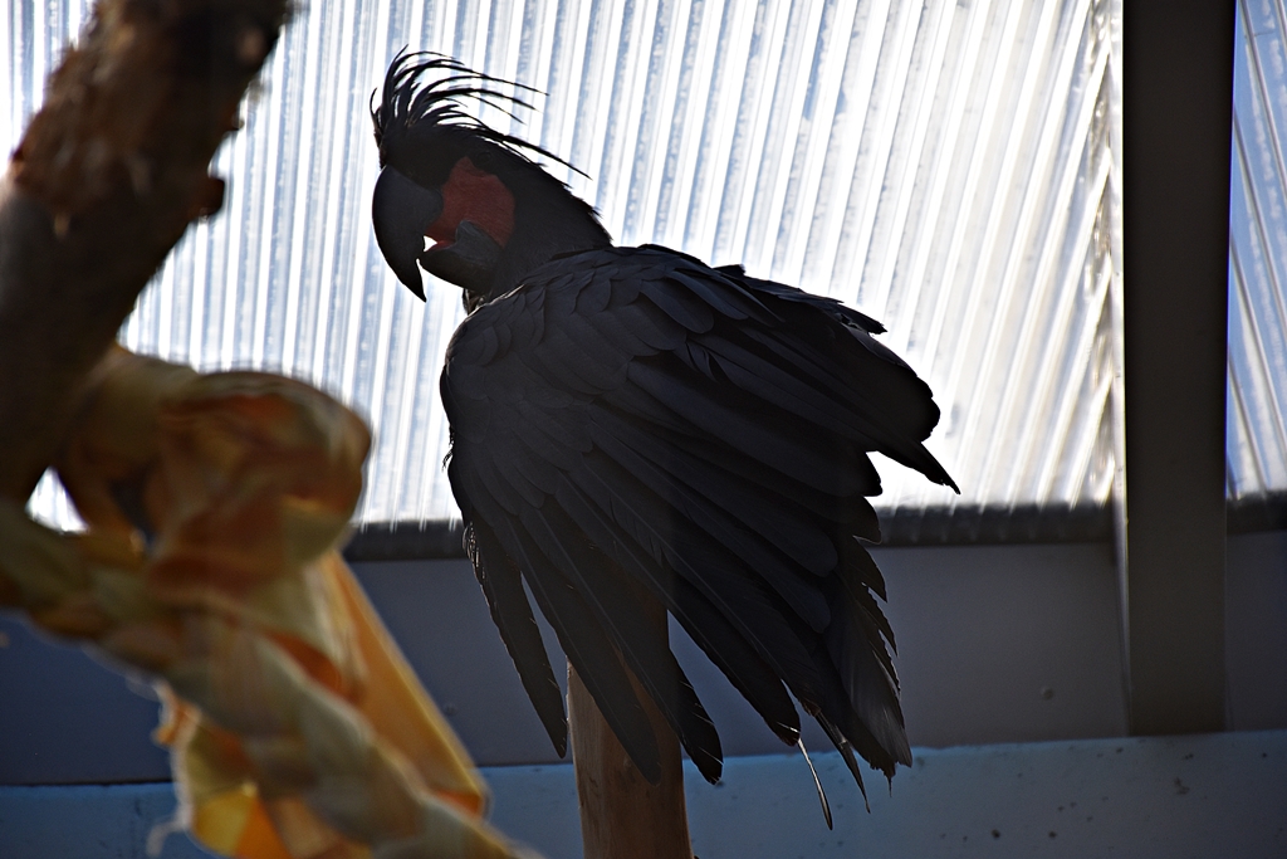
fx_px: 7508
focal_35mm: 210
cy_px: 430
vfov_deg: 6.5
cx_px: 644
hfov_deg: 9.8
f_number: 5.6
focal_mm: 140
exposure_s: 1/1000
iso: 450
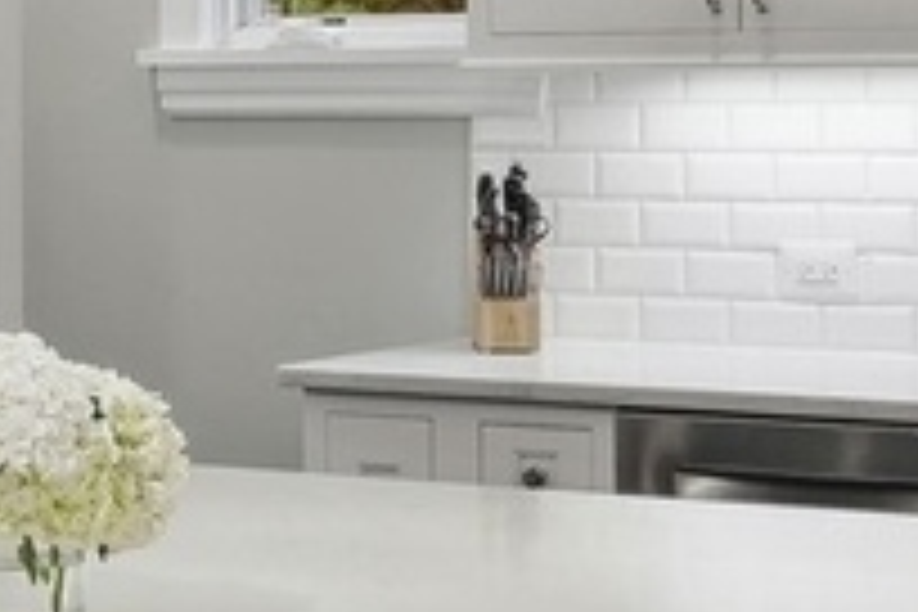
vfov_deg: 10.8
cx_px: 63
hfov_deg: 15.9
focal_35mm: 127
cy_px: 140
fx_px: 3238
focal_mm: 16
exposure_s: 1/2
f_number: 9.5
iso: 200
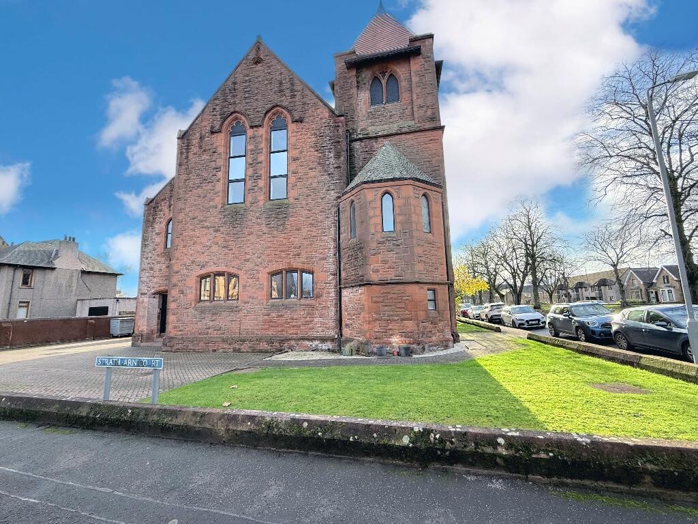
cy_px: 262
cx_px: 349
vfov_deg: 85.7
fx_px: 282
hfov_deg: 102.1
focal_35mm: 14
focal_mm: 2.22
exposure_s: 1/301
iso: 64
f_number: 2.2
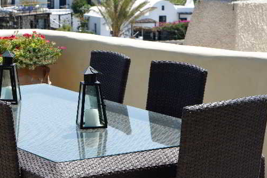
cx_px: 92
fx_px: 890
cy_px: 70
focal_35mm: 120
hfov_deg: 17.0
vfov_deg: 11.4
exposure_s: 1/160
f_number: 10
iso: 200
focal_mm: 50
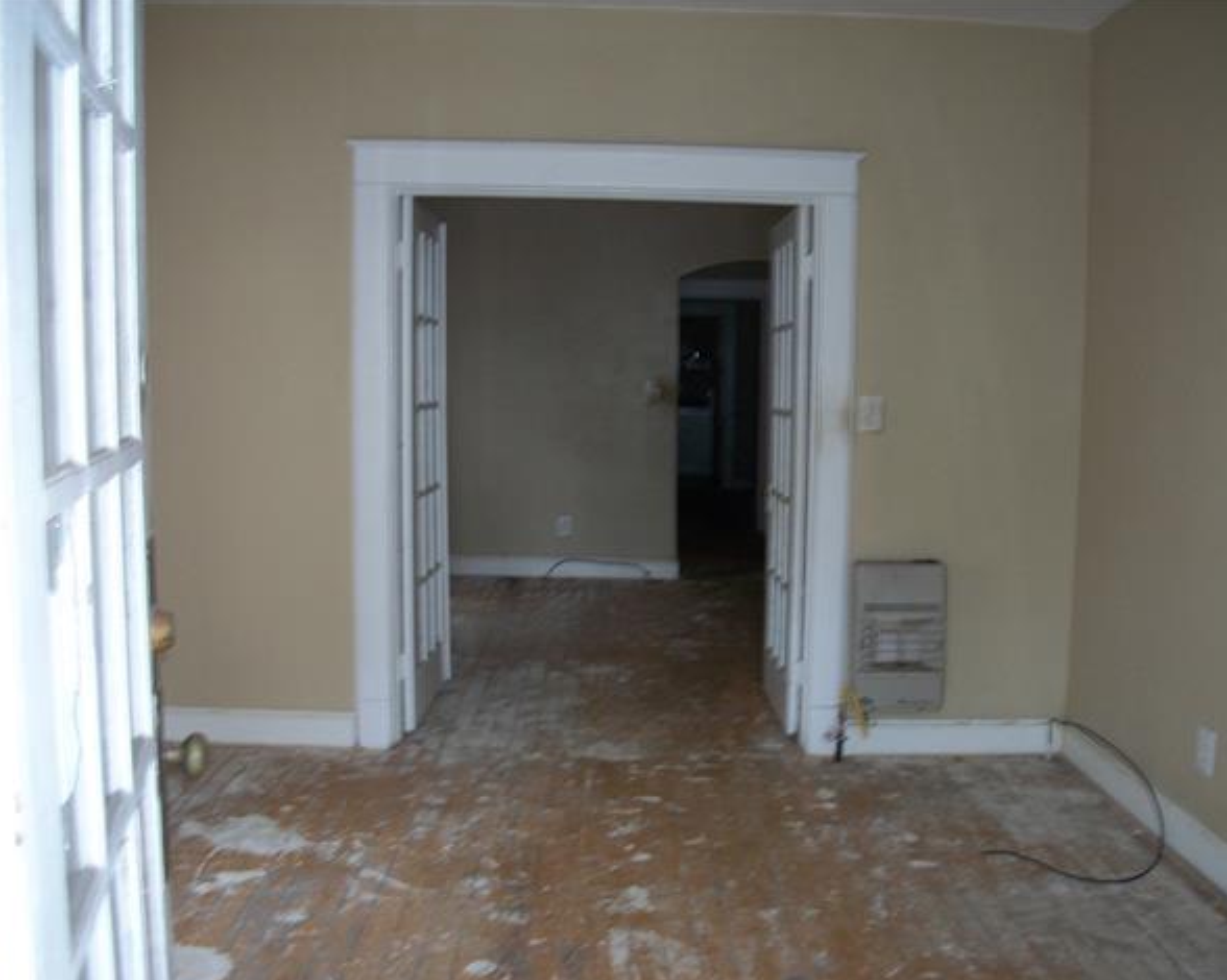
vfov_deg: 43.3
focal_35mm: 34
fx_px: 1234
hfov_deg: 52.9
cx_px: 614
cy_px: 496
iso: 80
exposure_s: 1/30
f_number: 2.9
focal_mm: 5.7
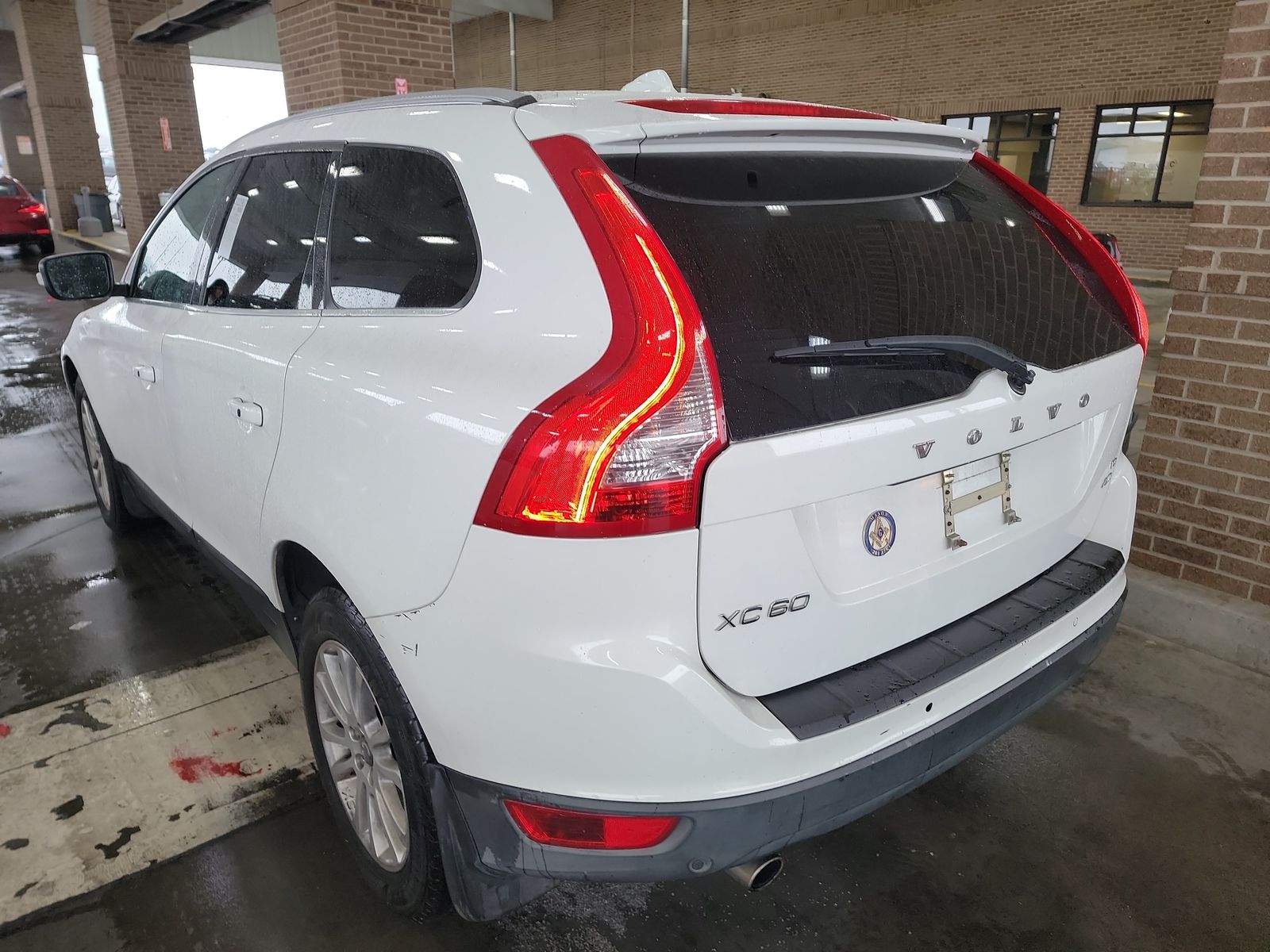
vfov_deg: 56.8
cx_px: 635
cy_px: 476
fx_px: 881
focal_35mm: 24
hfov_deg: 71.6
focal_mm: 6.7
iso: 134
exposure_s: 1/59
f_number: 1.8
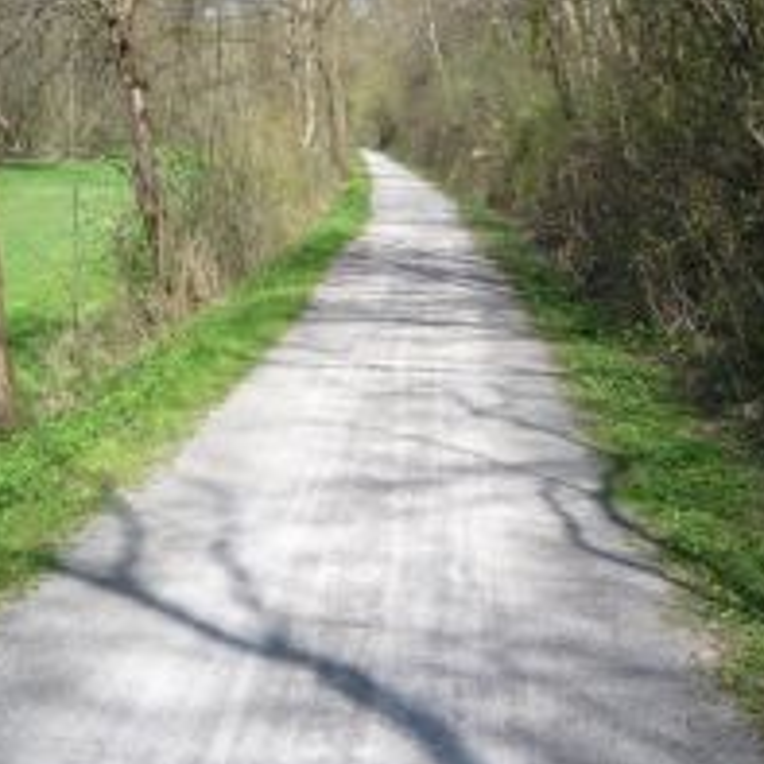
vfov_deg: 24.5
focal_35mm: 69
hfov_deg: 25.0
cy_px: 132
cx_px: 349
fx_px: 1723
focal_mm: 5.2
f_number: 4
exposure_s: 1/400
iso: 100
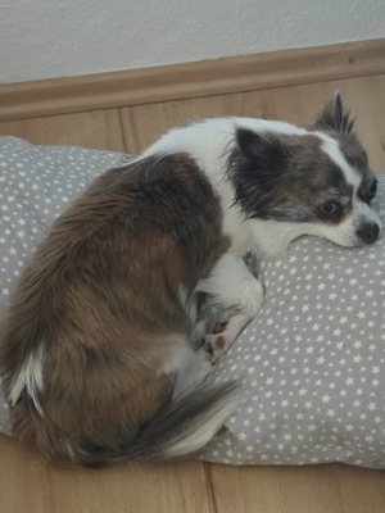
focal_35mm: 91
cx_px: 192
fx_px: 1349
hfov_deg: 16.2
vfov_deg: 21.5
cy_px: 256
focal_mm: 9.87
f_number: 1.8
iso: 640
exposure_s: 1/33.3
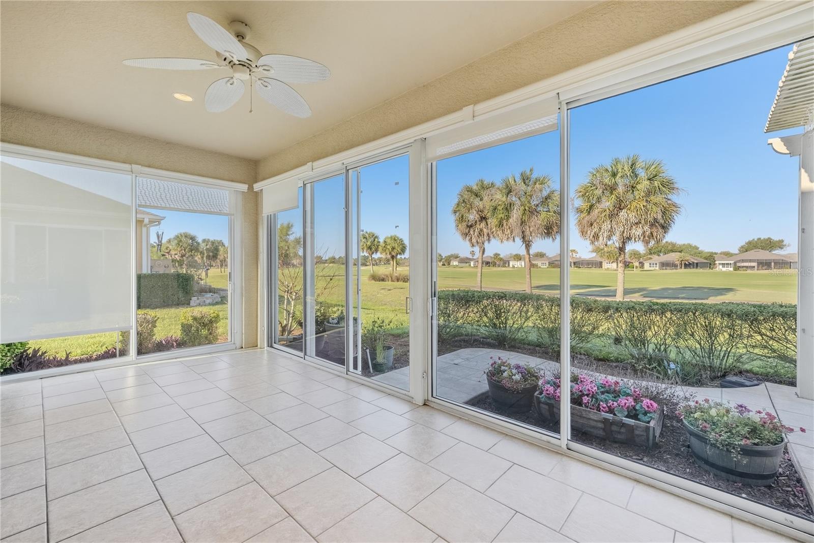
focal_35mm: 14
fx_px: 317
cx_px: 407
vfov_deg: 81.3
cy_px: 272
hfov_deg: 104.2
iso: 100
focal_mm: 14
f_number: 4
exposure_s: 1/1250
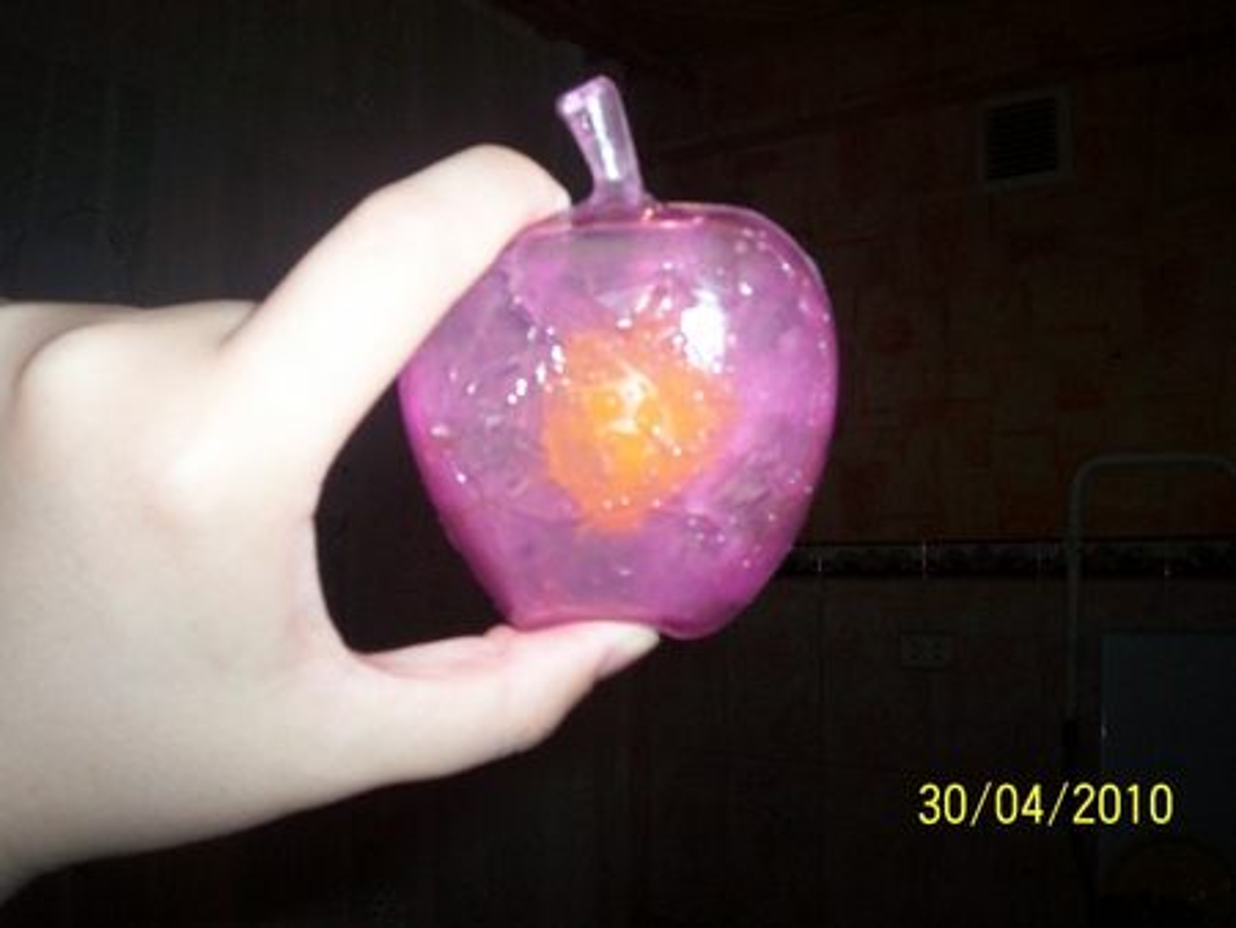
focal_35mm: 36
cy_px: 464
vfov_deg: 39.7
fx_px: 1286
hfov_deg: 51.3
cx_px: 618
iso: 140
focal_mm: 5.9
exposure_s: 1/64
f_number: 4.5
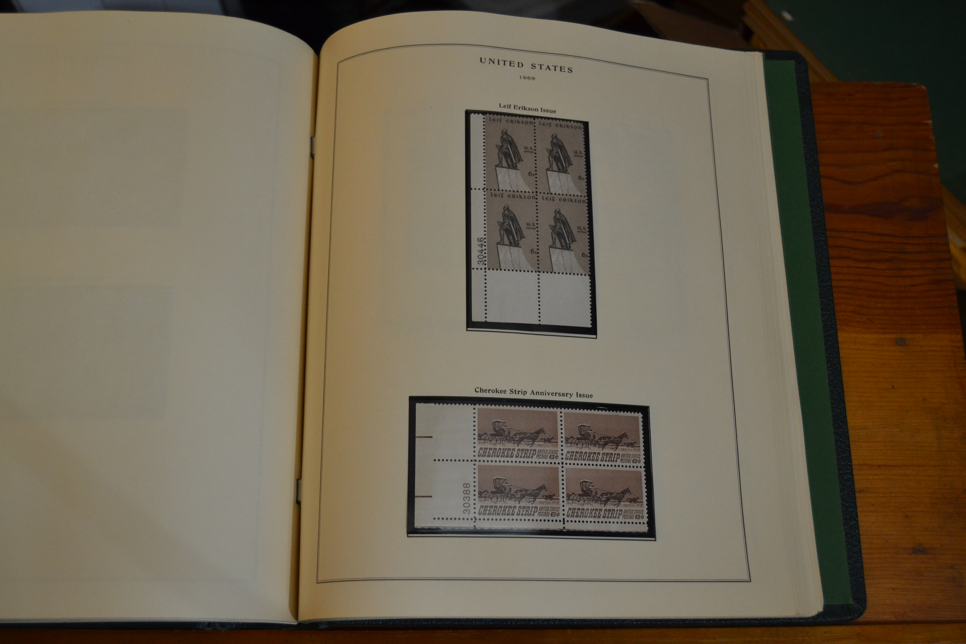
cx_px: 483
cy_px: 322
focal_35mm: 39
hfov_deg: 49.6
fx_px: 1046
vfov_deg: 34.2
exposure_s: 1/60
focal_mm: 26
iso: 1000
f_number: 4
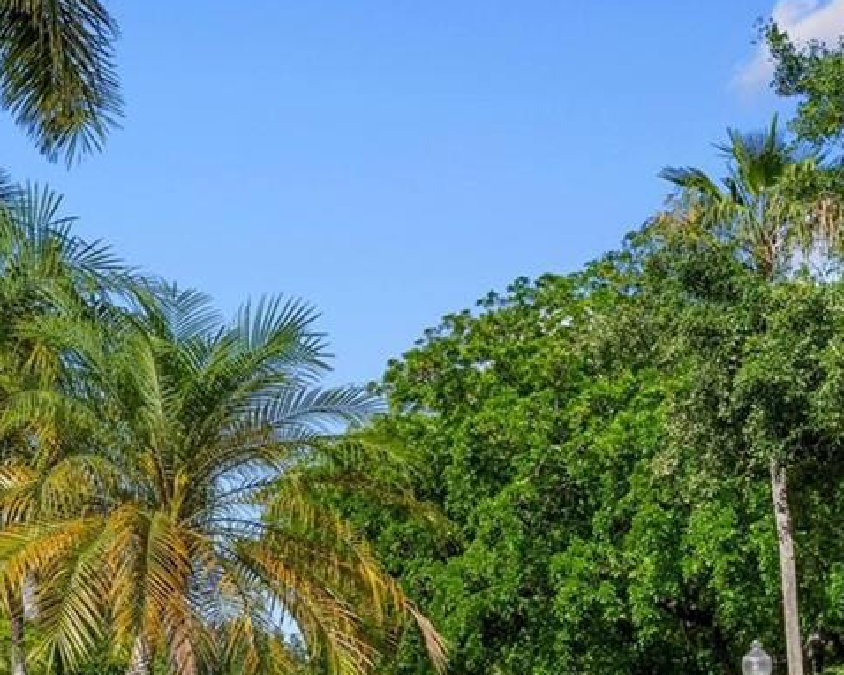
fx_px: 2747
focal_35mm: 110
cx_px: -230
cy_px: 852
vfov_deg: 13.5
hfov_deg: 16.6
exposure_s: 1/400
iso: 400
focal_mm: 35
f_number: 8
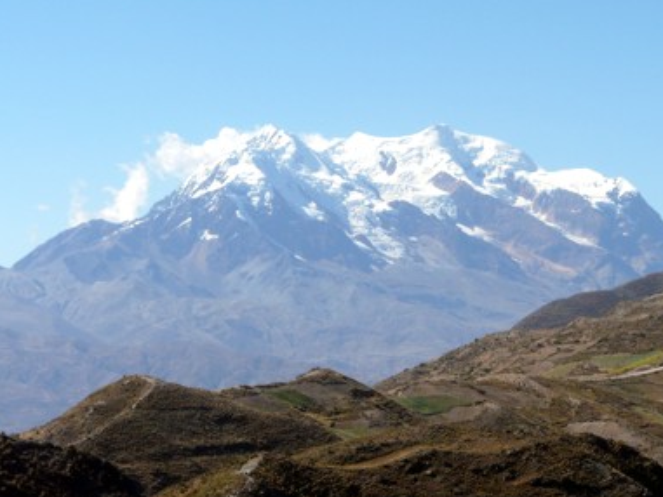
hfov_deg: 13.8
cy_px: 237
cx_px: 390
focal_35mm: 143
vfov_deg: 10.4
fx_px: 2740
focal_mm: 18
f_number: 7.1
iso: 100
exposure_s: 1/400
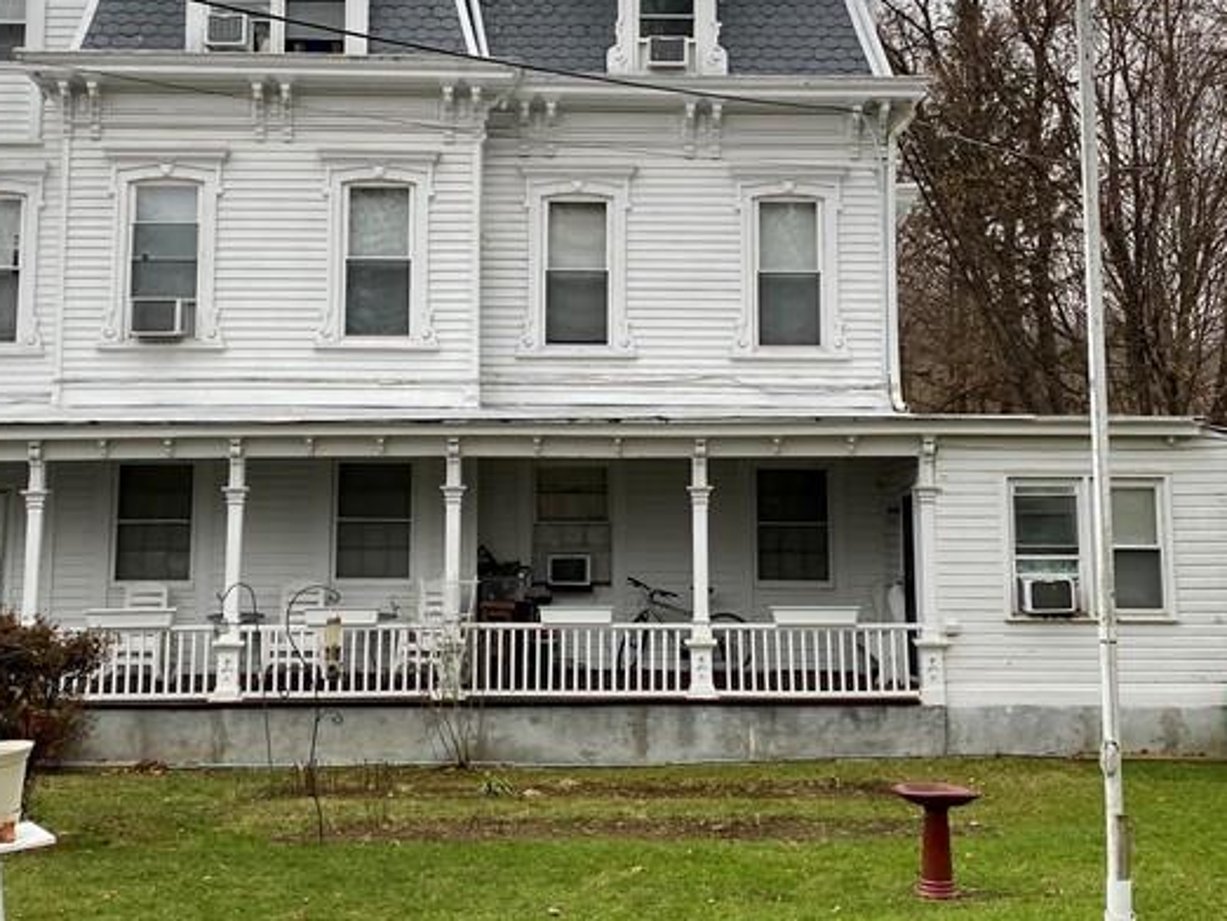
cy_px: 289
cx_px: 571
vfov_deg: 28.4
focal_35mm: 51
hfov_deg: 37.5
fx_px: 1809
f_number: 1.8
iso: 32
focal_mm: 4.25
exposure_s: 1/142
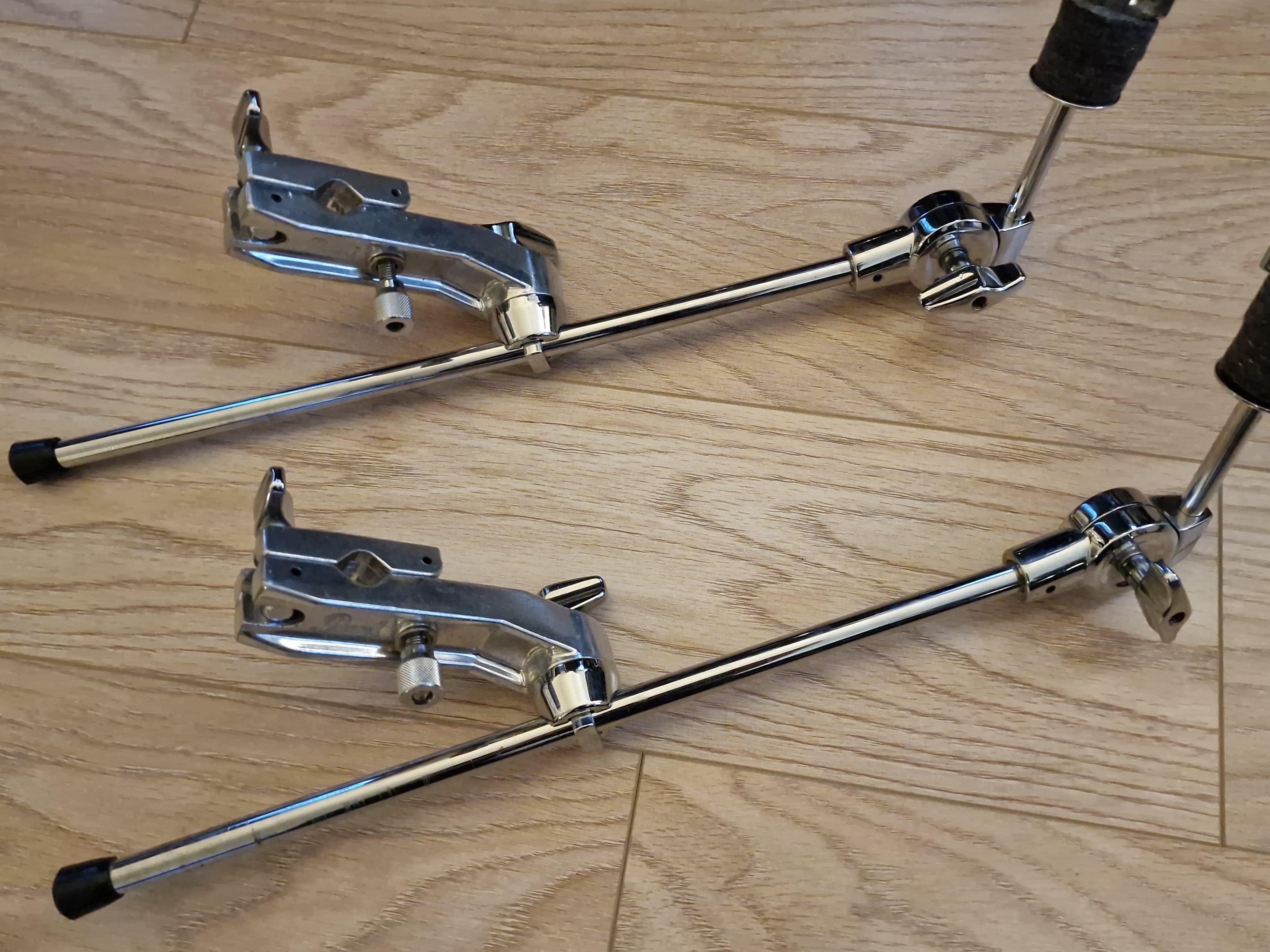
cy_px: 460
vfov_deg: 48.2
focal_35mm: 29
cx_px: 675
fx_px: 1064
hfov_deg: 61.6
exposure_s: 1/33
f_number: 1.8
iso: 640
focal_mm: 6.4
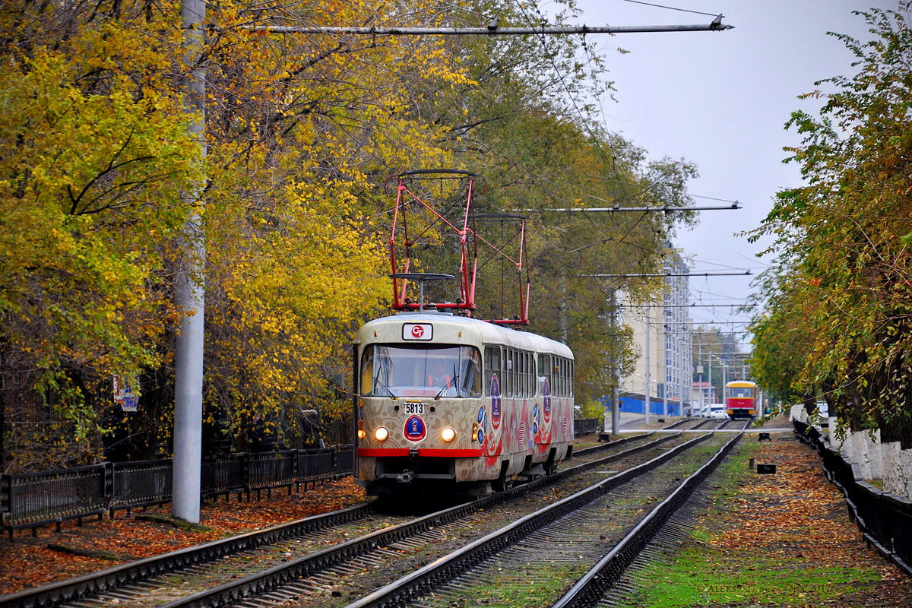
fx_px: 3496
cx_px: 456
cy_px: 304
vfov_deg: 9.9
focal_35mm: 138
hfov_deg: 14.9
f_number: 5.6
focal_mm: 92
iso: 400
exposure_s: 1/160
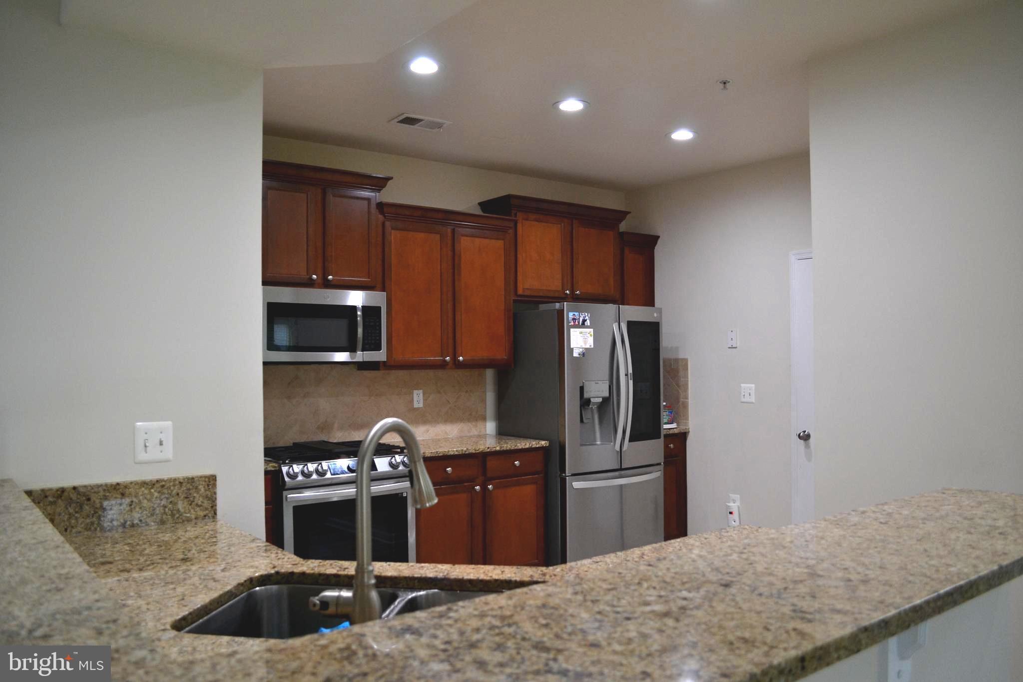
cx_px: 512
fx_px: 767
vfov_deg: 47.9
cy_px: 341
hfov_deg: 67.4
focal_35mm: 27
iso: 400
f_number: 3.5
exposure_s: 1/60
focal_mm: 18
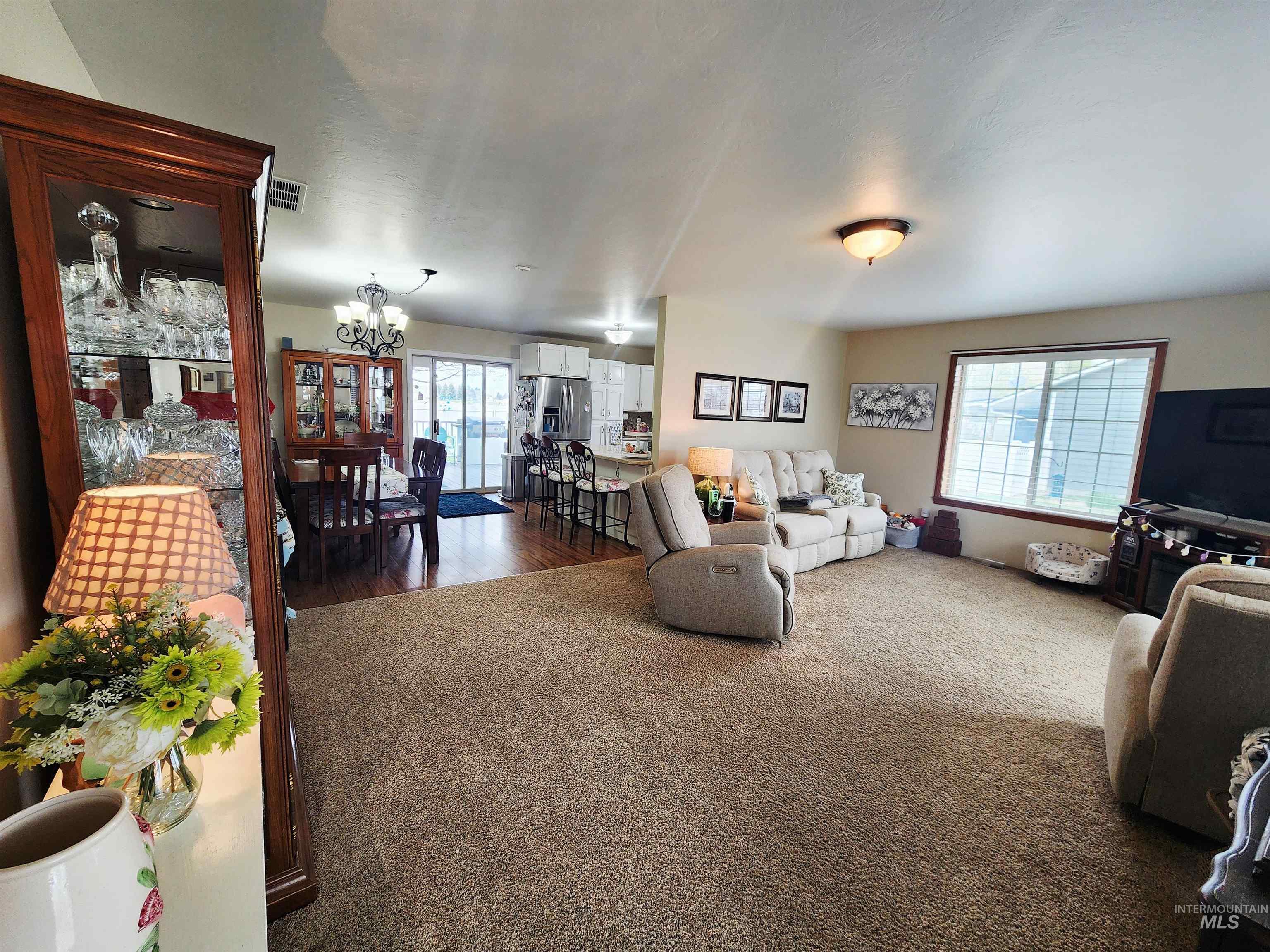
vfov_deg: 89.9
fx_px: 477
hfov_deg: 106.2
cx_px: 635
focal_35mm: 13
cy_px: 476
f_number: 2.2
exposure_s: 1/60.2
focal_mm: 2.2
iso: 125
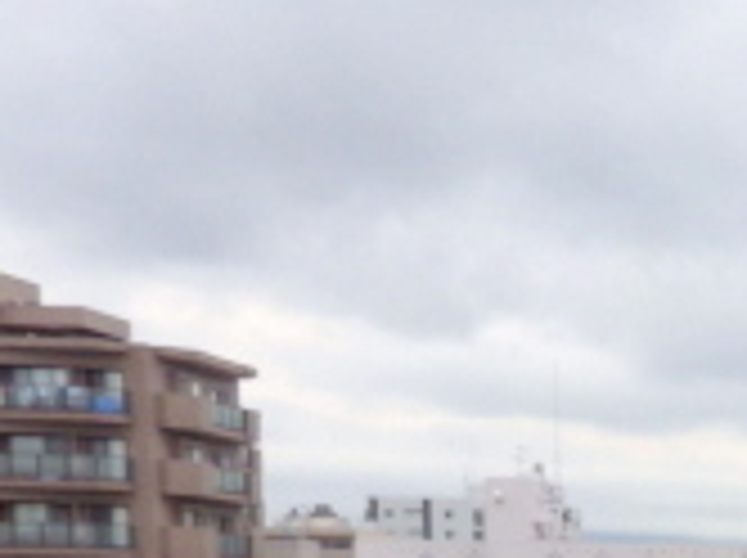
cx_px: 1260
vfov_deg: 15.9
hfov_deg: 18.9
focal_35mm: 85
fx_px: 1832
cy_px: 842
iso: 100
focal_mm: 4
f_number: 3.1
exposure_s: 1/640
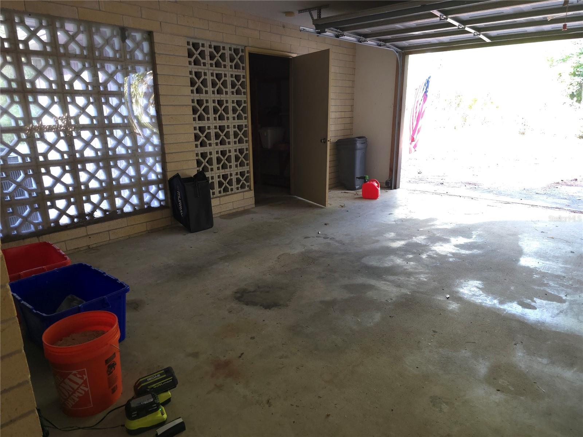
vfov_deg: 58.9
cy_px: 218
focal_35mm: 23
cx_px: 292
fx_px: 387
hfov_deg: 73.9
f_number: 1.7
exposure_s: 1/60
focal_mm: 6.3
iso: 400
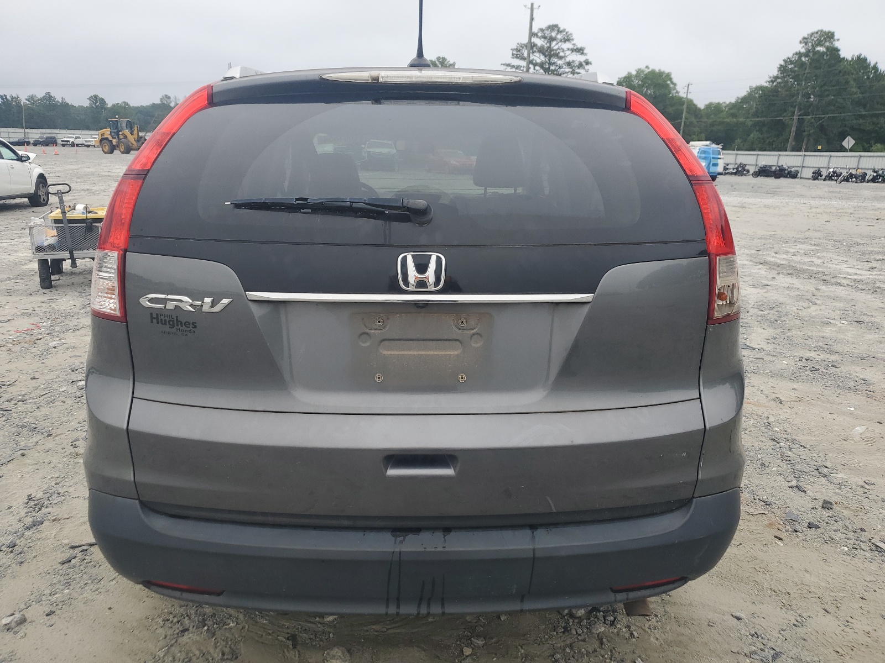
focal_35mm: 26
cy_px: 332
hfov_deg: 67.3
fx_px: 665
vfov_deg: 53.1
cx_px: 442
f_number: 1.5
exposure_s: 1/455
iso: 50
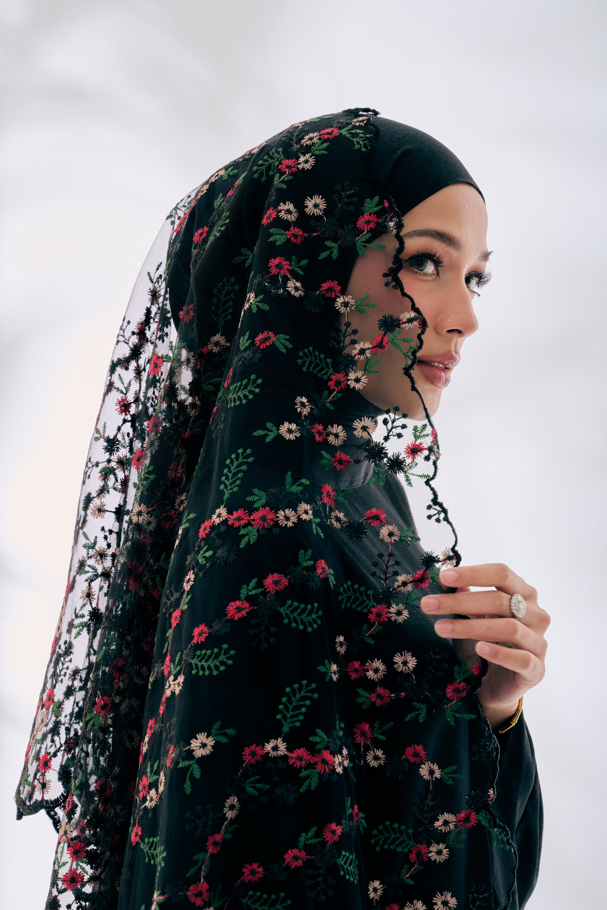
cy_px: 455
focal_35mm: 67
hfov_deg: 20.3
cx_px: 304
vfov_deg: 30.1
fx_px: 1694
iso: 125
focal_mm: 67
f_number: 8
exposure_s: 1/200
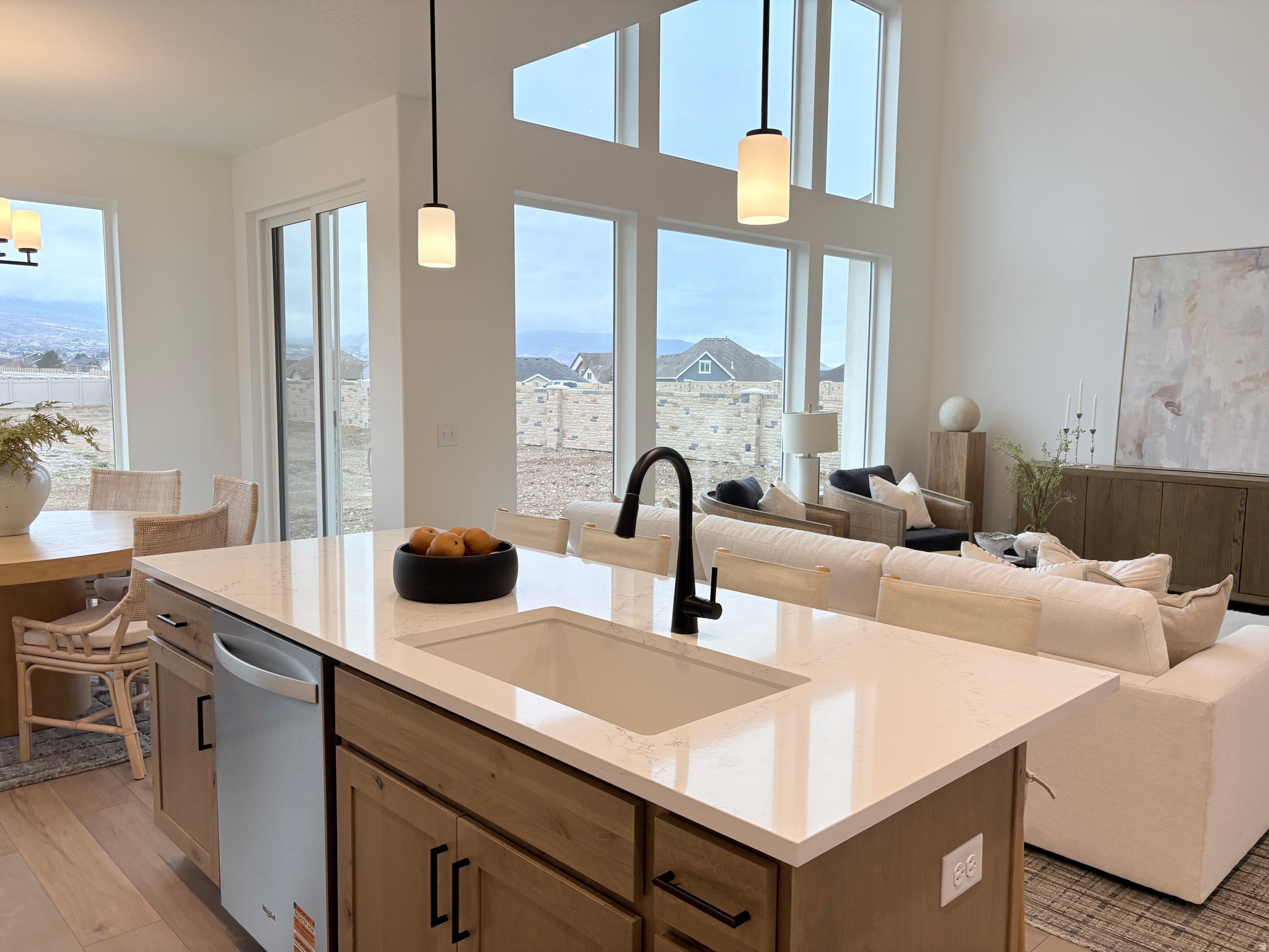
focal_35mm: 26
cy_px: 476
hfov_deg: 67.3
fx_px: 953
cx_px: 634
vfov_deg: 53.1
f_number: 1.6
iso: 40
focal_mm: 5.96
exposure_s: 1/226
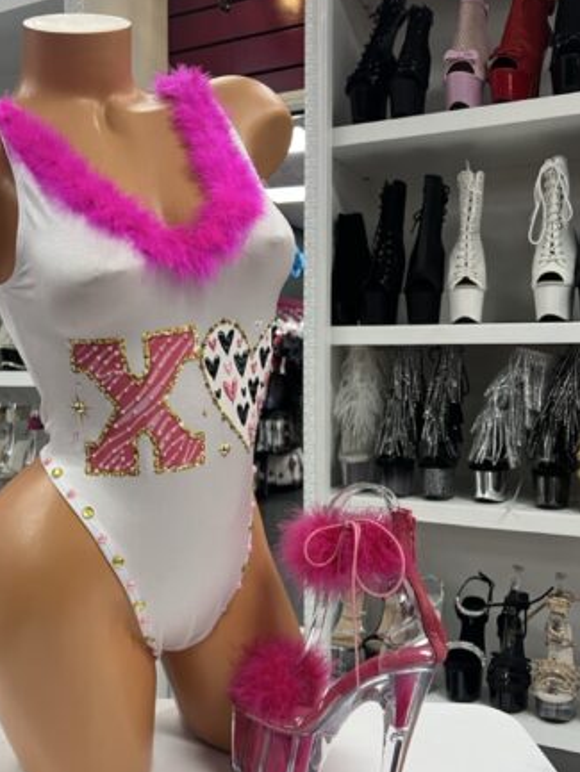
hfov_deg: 39.1
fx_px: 804
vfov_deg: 51.3
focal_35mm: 36
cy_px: 394
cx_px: 186
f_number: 1.5
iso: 100
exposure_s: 1/60
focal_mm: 5.7
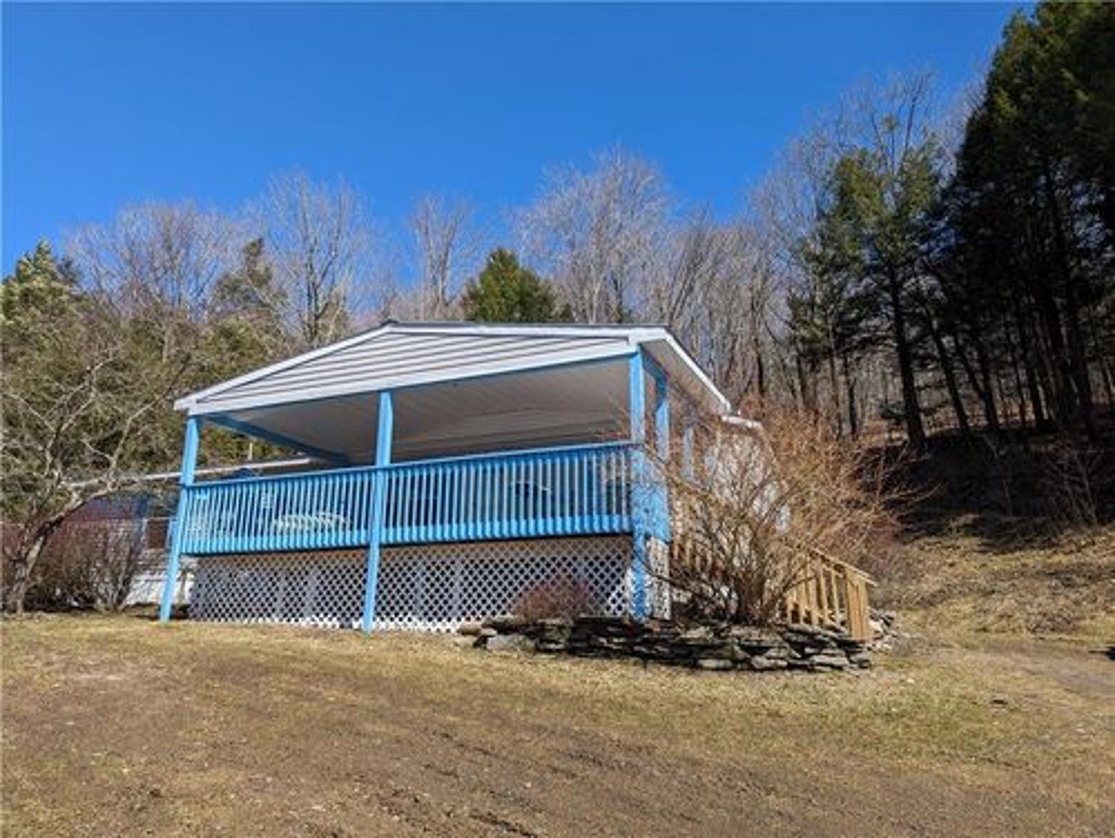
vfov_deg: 56.9
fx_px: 774
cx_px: 558
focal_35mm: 24
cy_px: 419
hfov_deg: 71.5
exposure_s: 1/1715
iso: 38
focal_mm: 6.81
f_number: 1.85
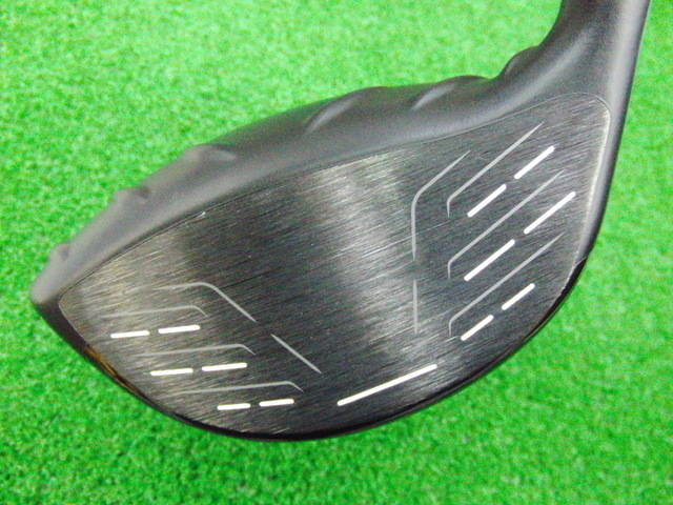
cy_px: 252
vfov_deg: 38.7
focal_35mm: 37
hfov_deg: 50.1
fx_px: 719
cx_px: 336
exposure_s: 1/80
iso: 3200
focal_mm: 6.42
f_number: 3.6
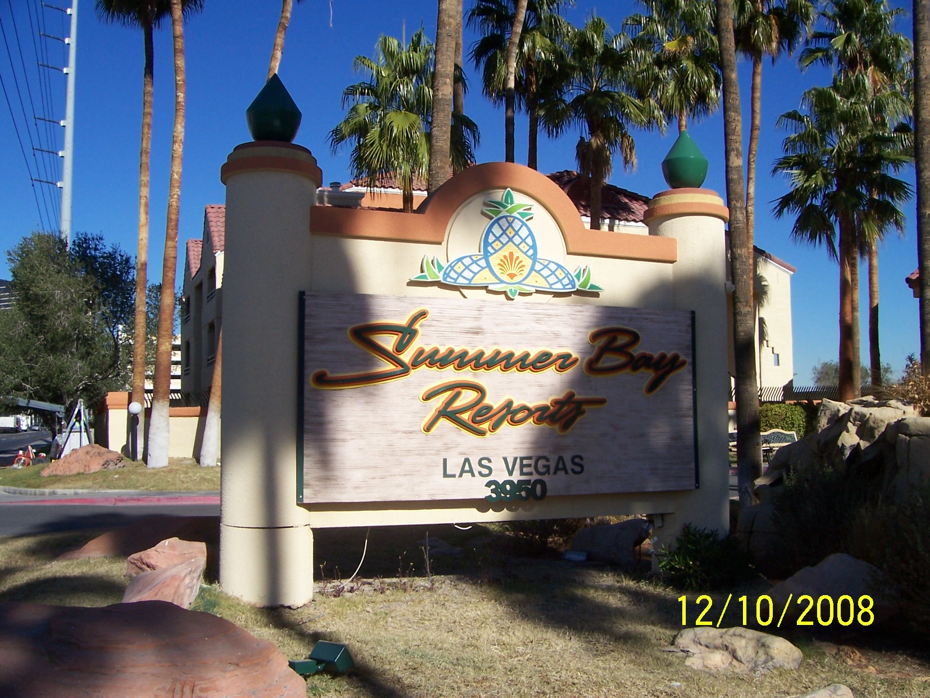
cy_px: 349
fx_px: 913
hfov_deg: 54.0
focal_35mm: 34
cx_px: 465
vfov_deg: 41.8
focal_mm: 5.6
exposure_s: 1/750
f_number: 5.6
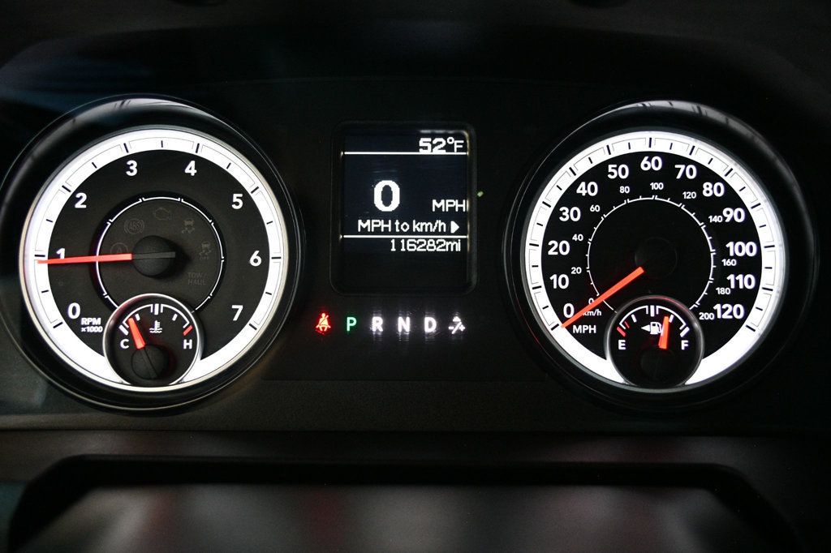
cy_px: 276
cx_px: 416
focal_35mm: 36
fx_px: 831
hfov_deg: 53.1
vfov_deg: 36.8
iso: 3200
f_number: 4
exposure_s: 1/60
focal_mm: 24
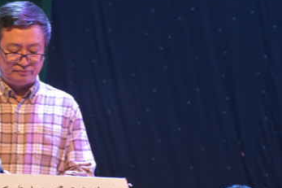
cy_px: 116
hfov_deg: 8.3
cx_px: 50
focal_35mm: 249
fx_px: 1949
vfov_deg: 5.5
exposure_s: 1/60
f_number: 5.3
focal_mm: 90
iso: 2500
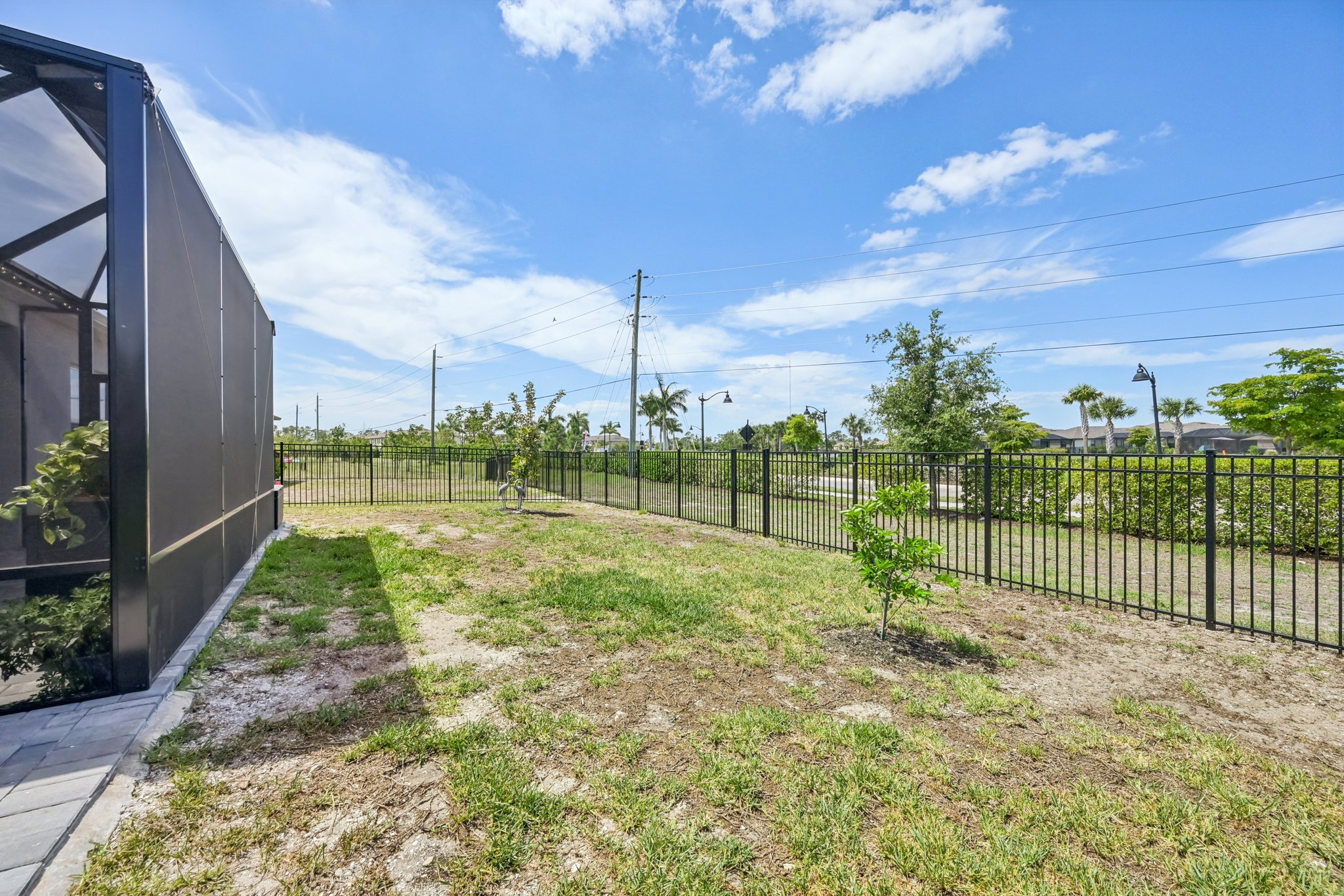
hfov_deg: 104.3
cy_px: 448
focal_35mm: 14
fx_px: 523
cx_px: 672
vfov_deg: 81.2
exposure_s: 1/1250
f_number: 8
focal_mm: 14
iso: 400
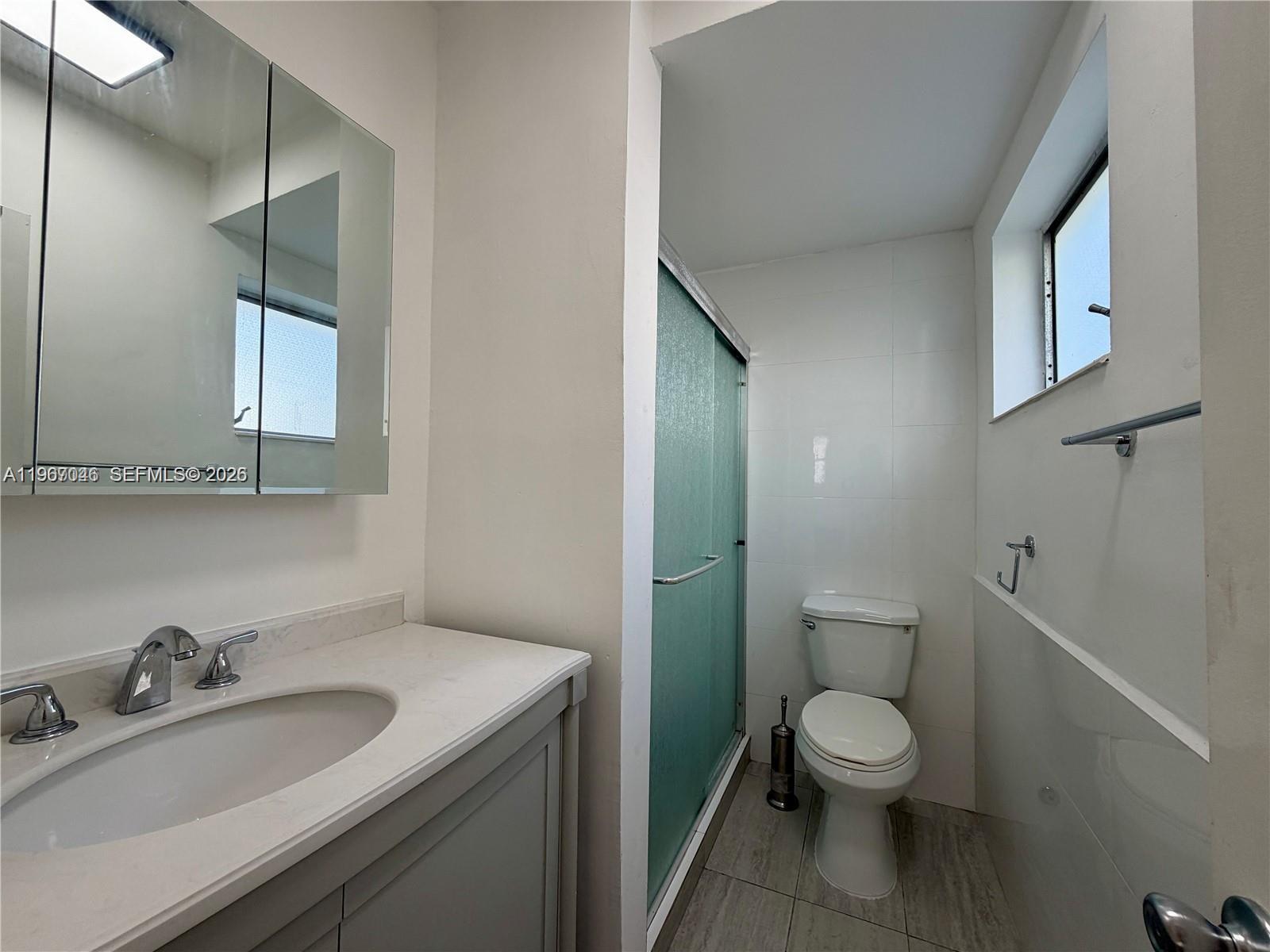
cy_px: 476
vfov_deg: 85.7
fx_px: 514
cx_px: 635
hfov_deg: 102.1
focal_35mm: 14
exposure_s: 1/120
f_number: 2.2
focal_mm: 2.22
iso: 80
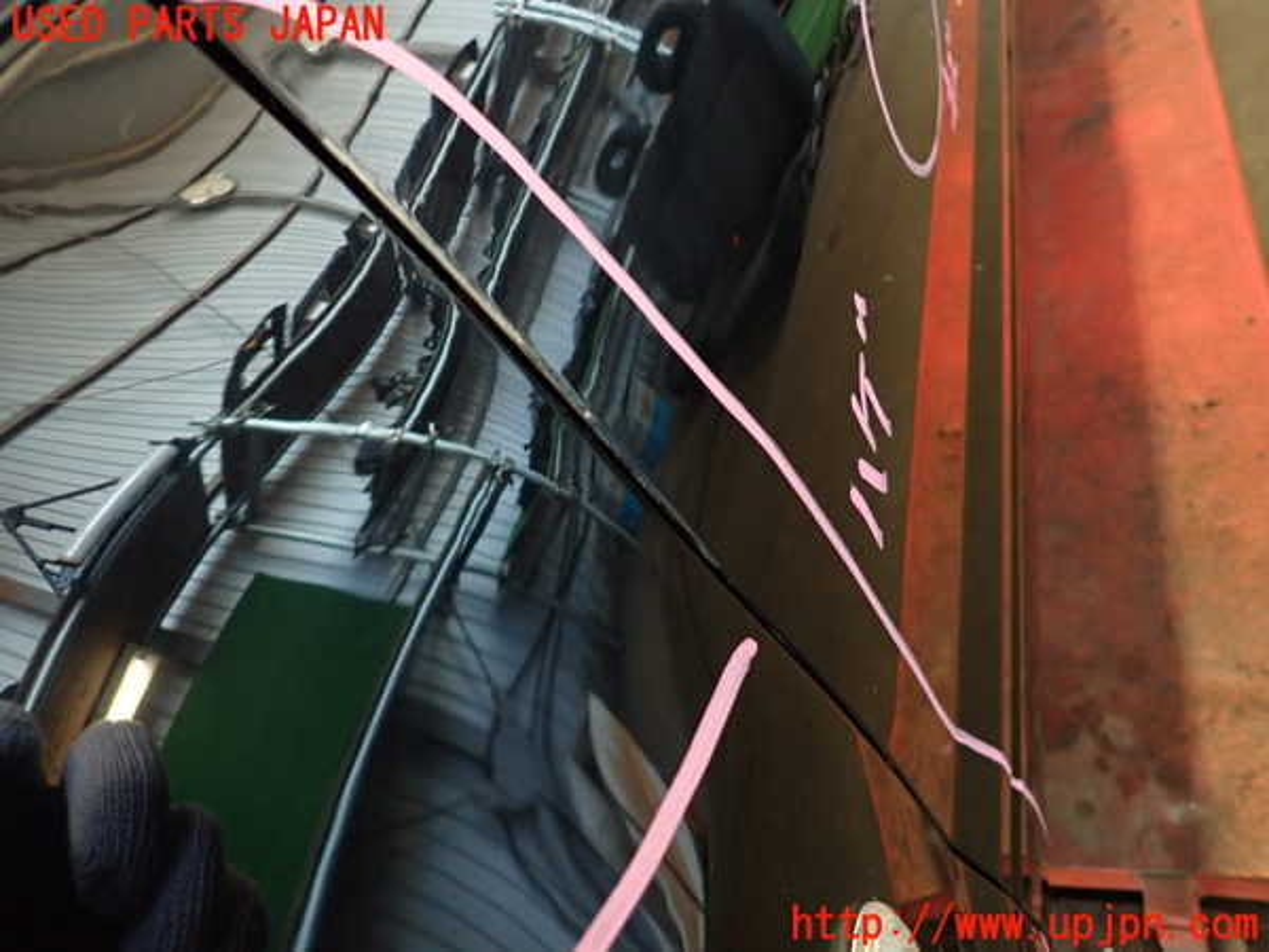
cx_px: 634
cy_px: 476
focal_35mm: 25
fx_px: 916
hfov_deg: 69.4
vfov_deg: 54.9
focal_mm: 4.5
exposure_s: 1/30
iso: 320
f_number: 2
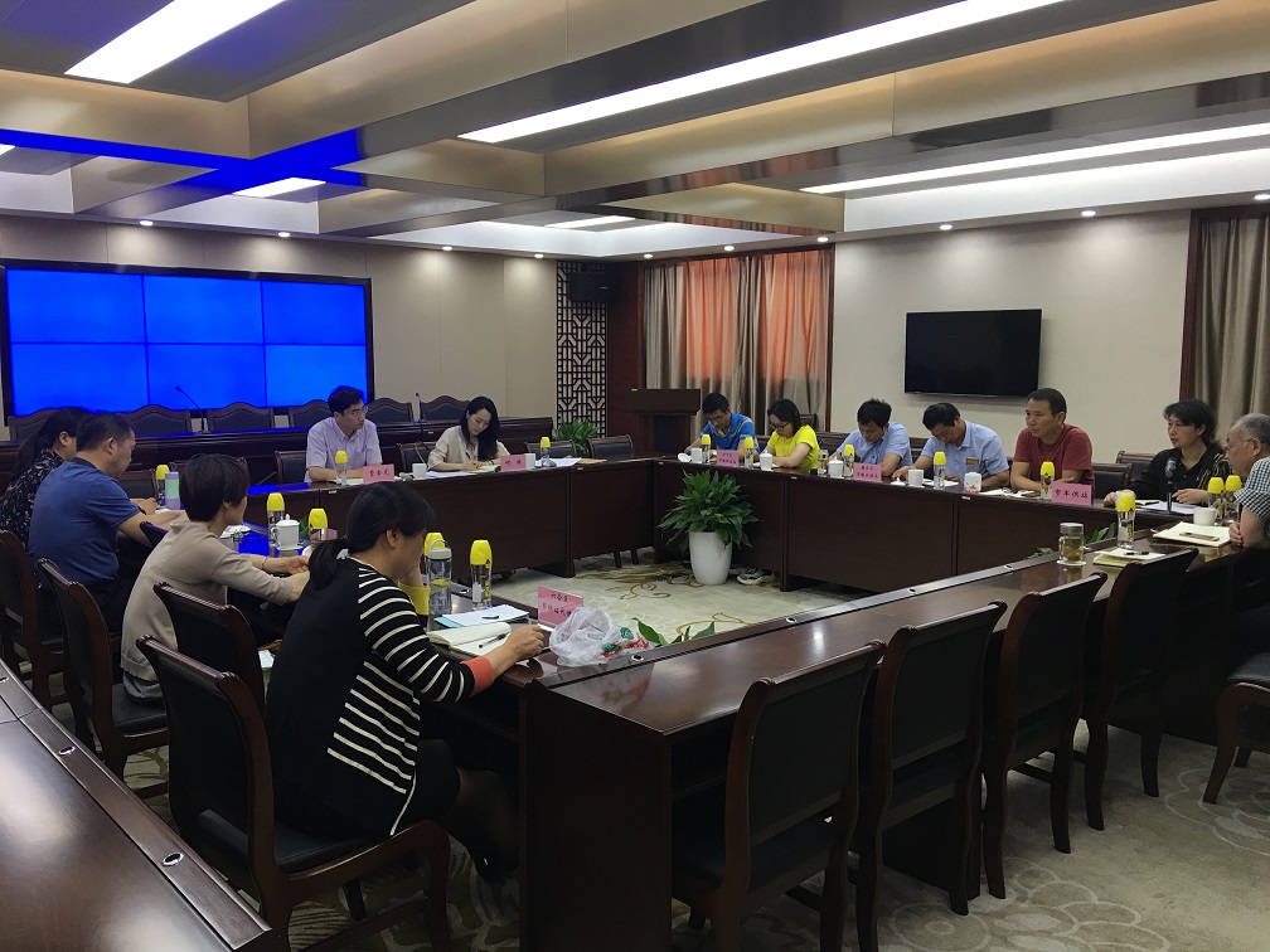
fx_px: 1064
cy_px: 476
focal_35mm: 29
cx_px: 635
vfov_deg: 48.2
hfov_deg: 61.7
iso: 32
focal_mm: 4.15
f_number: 2.2
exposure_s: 1/17
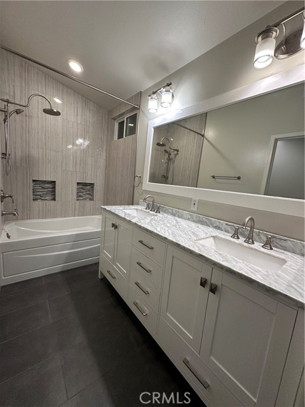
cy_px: 204
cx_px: 152
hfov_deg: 85.7
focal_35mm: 14
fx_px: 164
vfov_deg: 102.1
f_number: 2.2
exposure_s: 1/120
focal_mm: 2.22
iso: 200
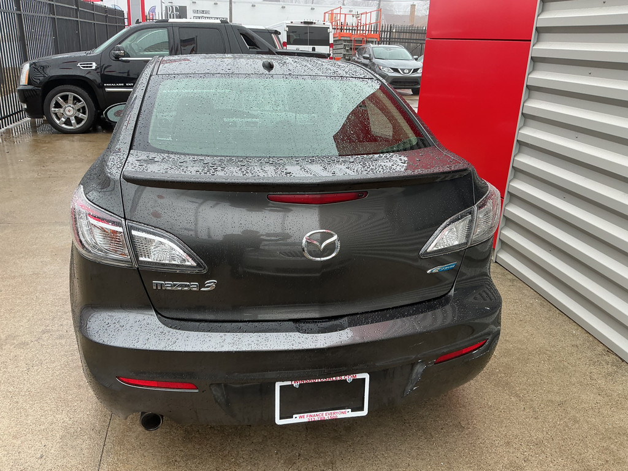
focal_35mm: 29
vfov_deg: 48.2
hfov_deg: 61.7
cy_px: 236
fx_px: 526
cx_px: 314
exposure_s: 1/120
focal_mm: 3
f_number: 1.8
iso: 16
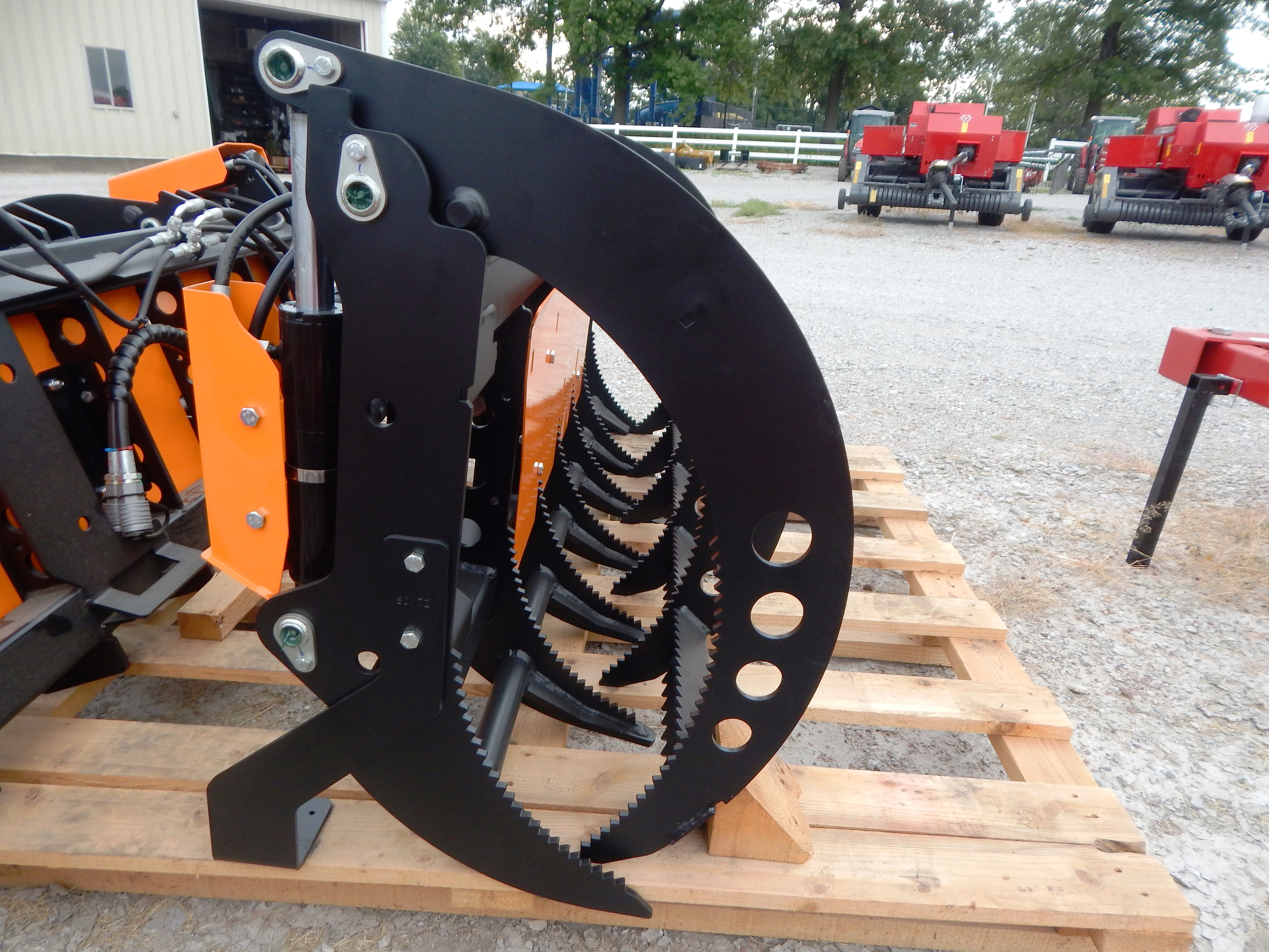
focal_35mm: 22
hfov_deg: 76.4
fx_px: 807
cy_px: 476
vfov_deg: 61.1
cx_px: 634
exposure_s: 1/160
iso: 125
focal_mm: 4
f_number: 3
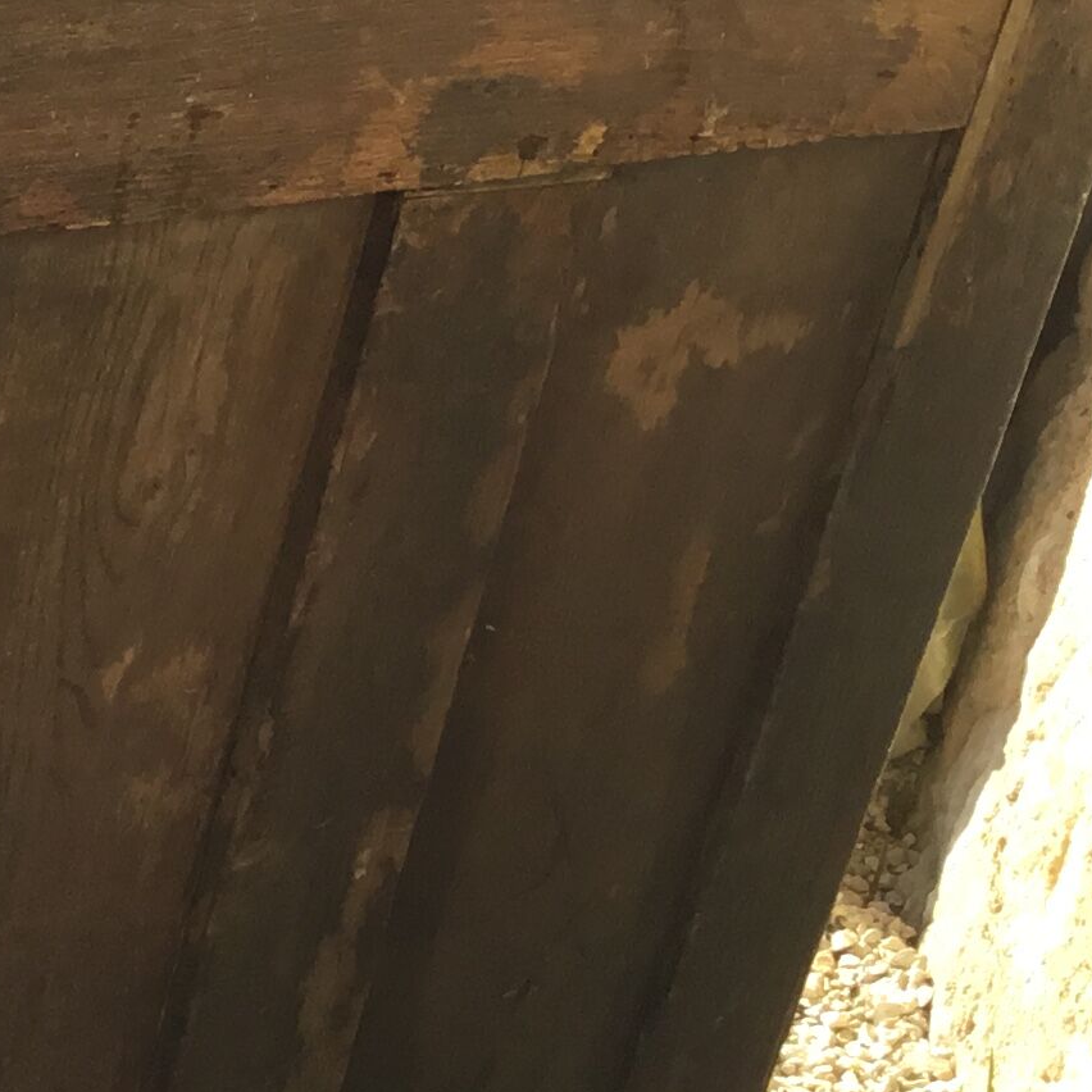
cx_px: -811
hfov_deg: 14.7
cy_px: 1025
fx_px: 3747
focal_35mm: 105
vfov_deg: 16.3
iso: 25
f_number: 2.4
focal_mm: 3.3
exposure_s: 1/471
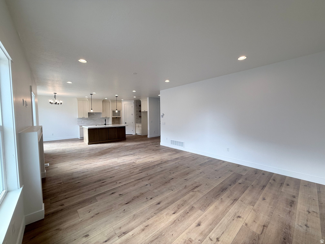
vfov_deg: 85.7
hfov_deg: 102.1
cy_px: 122
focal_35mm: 14
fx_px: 131
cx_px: 162
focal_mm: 2.22
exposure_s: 1/120
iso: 50
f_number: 2.2
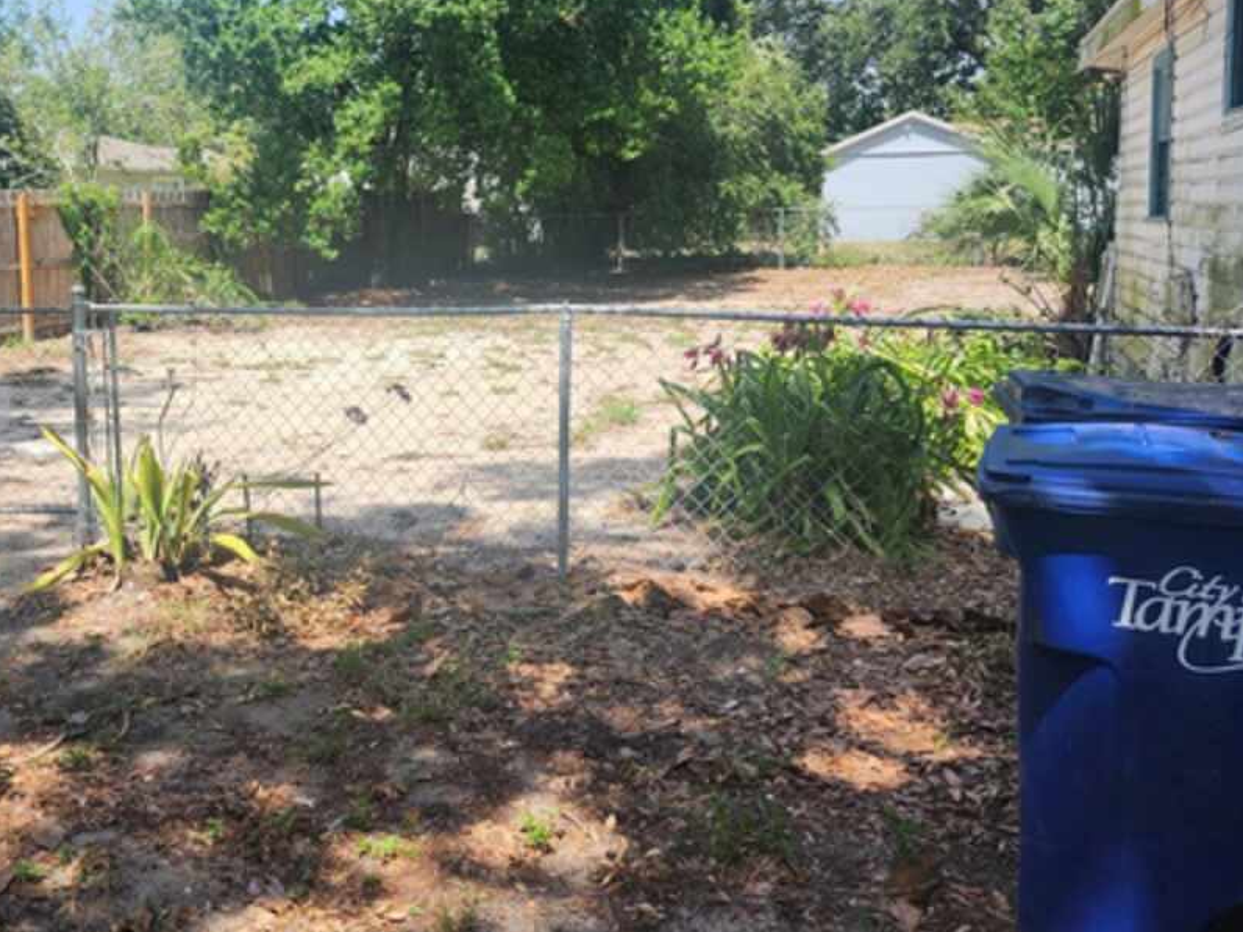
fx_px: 1329
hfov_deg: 48.2
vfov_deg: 38.3
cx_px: 309
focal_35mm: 37
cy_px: 333
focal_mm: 5.54
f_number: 1.8
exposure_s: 1/836
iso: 25
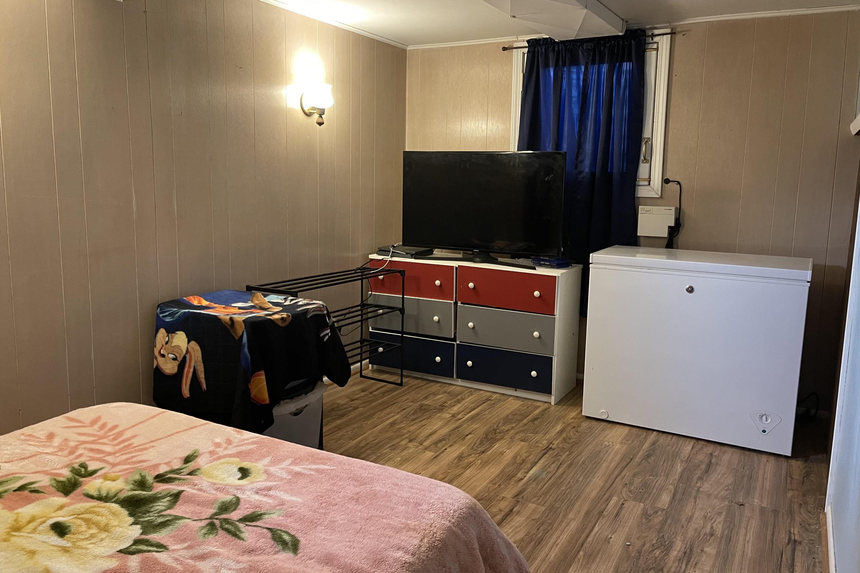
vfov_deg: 47.9
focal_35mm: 27
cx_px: 427
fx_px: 645
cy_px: 283
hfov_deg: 67.4
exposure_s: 1/40
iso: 400
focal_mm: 5.1
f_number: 1.6
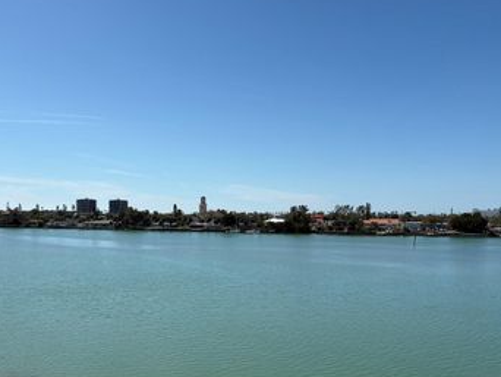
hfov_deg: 48.3
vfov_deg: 37.6
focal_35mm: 38
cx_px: 174
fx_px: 550
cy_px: 231
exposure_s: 1/6329
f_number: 1.6
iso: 50
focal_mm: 5.96
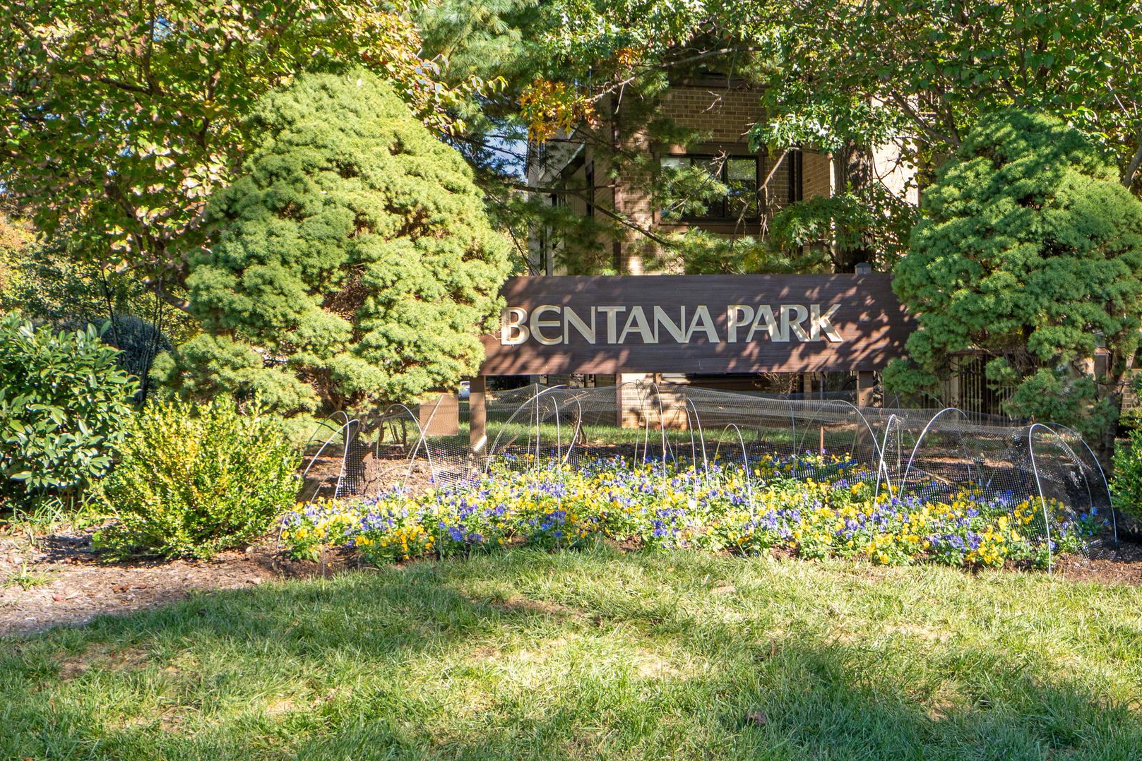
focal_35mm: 38
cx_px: 681
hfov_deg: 50.4
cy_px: 342
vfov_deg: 35.0
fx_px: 1205
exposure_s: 1/40
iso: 100
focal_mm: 20
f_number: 9
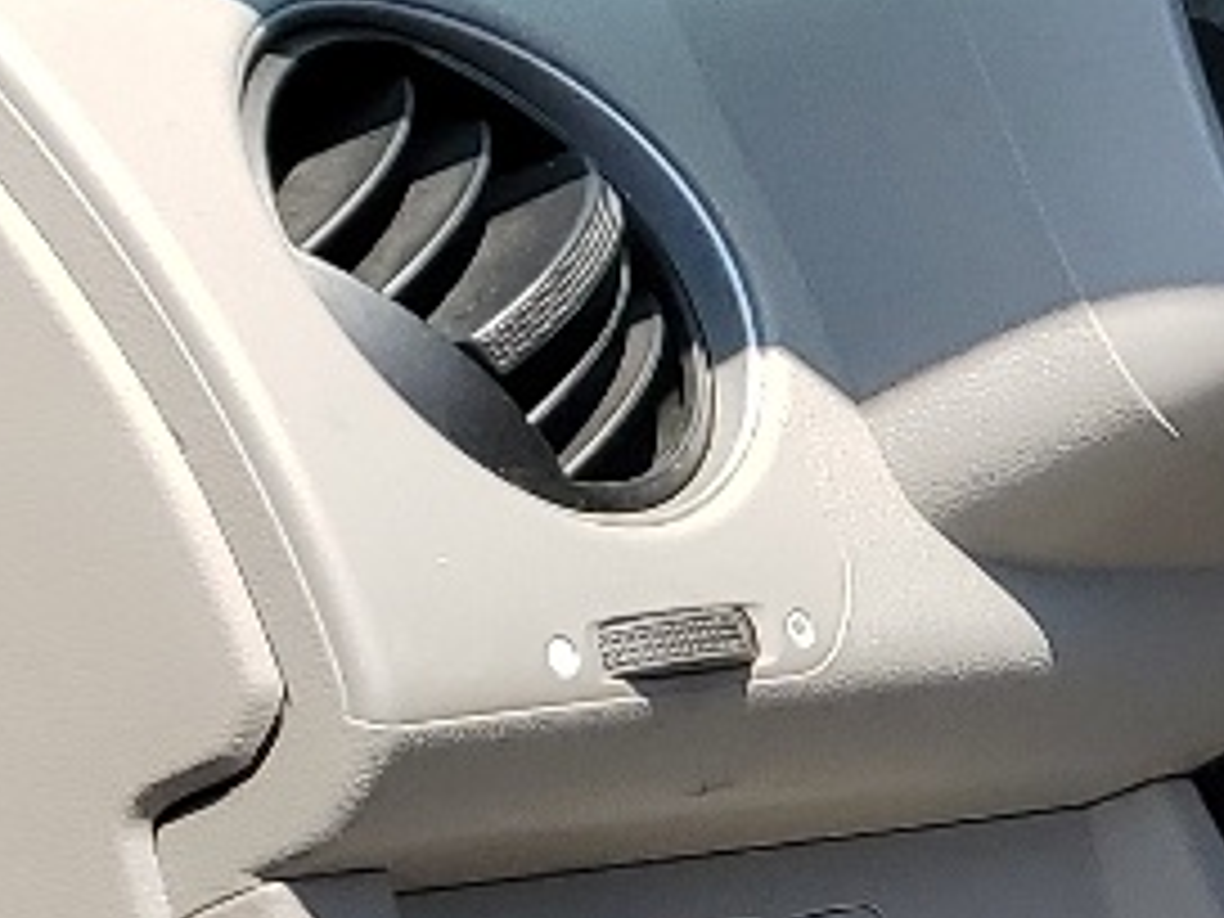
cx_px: 3240
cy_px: 1706
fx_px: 5410
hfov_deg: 10.5
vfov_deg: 9.2
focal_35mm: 153
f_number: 1.5
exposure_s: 1/1250
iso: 50
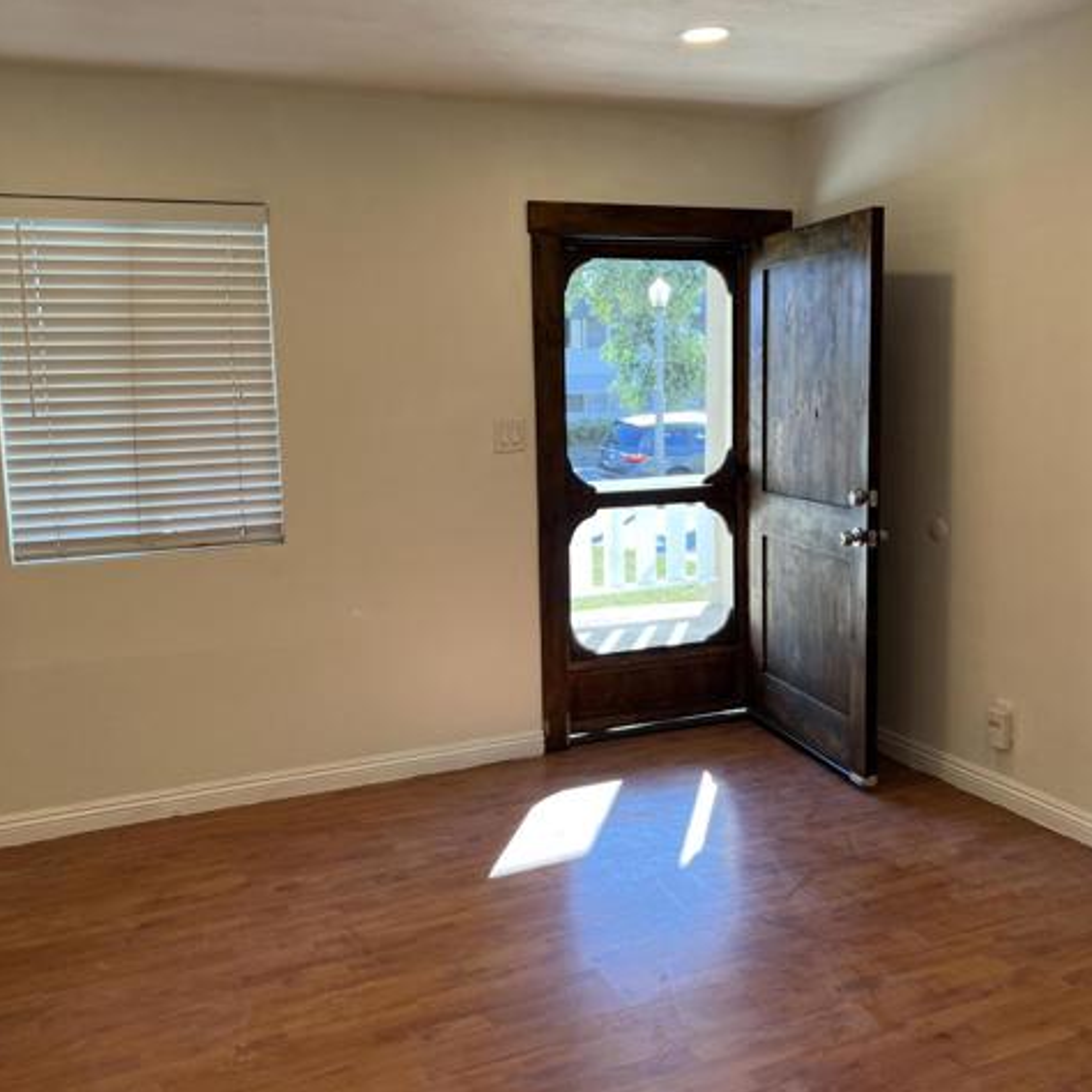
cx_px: 546
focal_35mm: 31
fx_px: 1106
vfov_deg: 52.5
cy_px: 509
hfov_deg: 52.5
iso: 50
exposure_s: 1/165
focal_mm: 5.7
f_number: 1.5
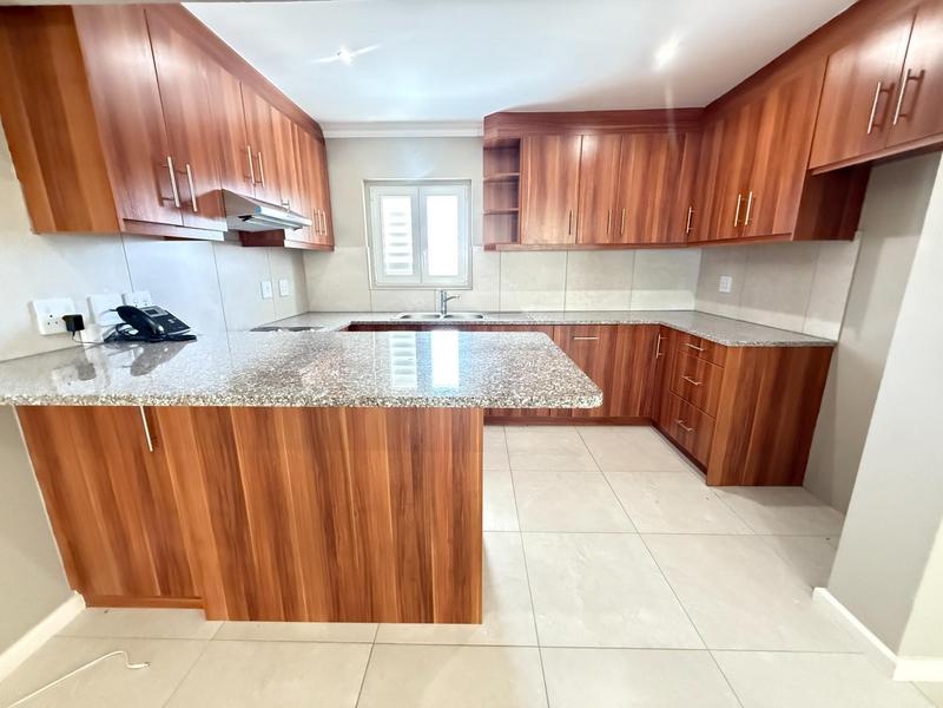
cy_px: 354
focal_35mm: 14
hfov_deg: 102.1
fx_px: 381
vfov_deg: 85.7
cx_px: 472
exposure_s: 1/50
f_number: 2.2
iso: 1250
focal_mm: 2.22
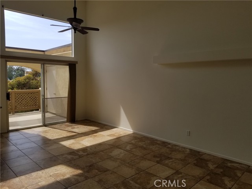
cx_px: 126
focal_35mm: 26
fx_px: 189
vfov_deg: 53.1
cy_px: 94
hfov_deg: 67.3
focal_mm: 4.25
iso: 50
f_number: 1.7
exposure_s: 1/1932
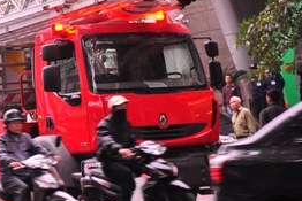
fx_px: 1150
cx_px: 55
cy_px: 55
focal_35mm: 137
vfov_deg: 10.0
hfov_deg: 14.9
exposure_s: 1/60
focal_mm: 48
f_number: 4.8
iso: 1250
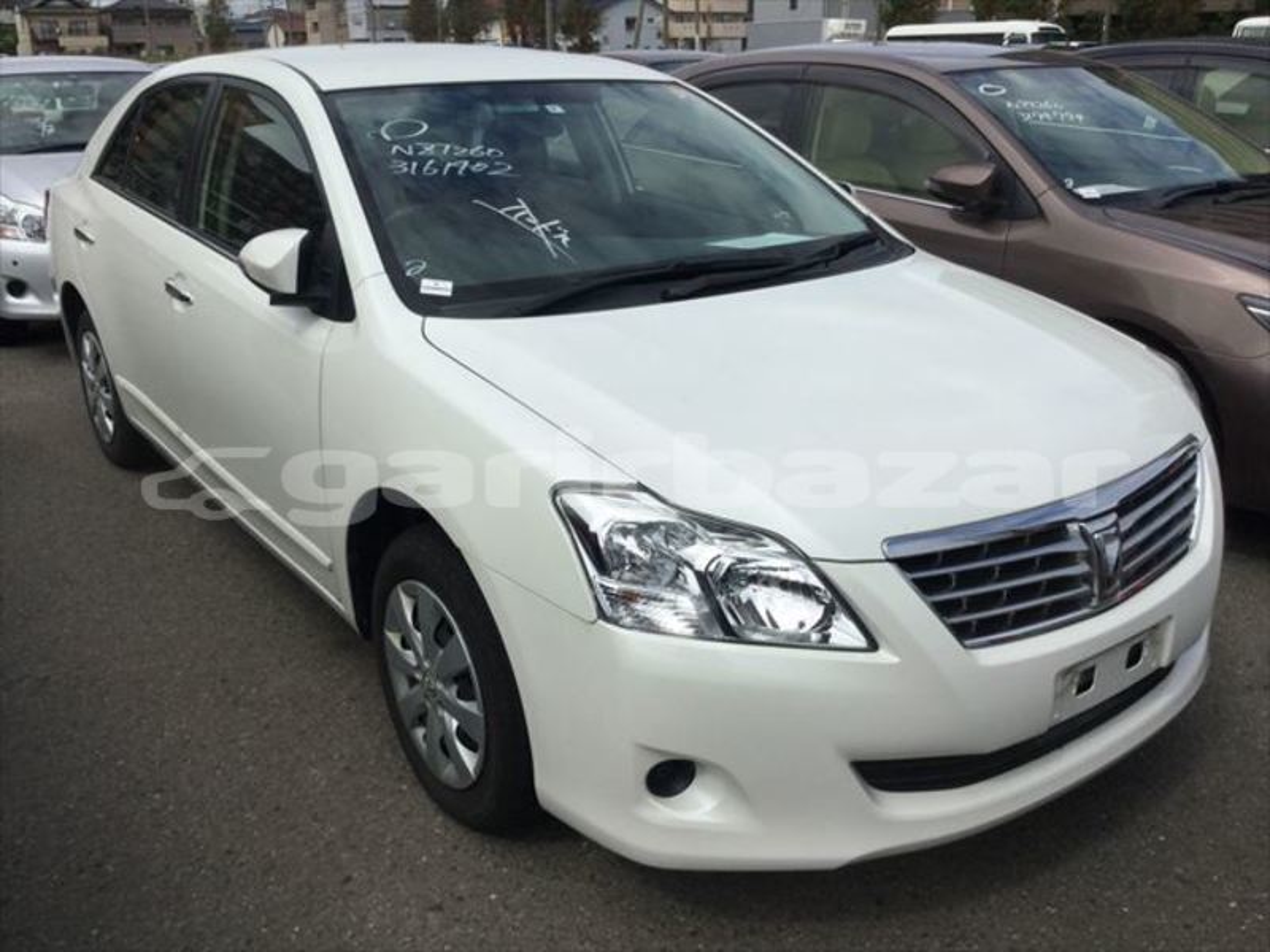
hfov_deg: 58.4
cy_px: 476
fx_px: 1137
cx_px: 635
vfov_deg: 45.4
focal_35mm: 31
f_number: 2.4
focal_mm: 3.3
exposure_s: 1/2262
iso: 25
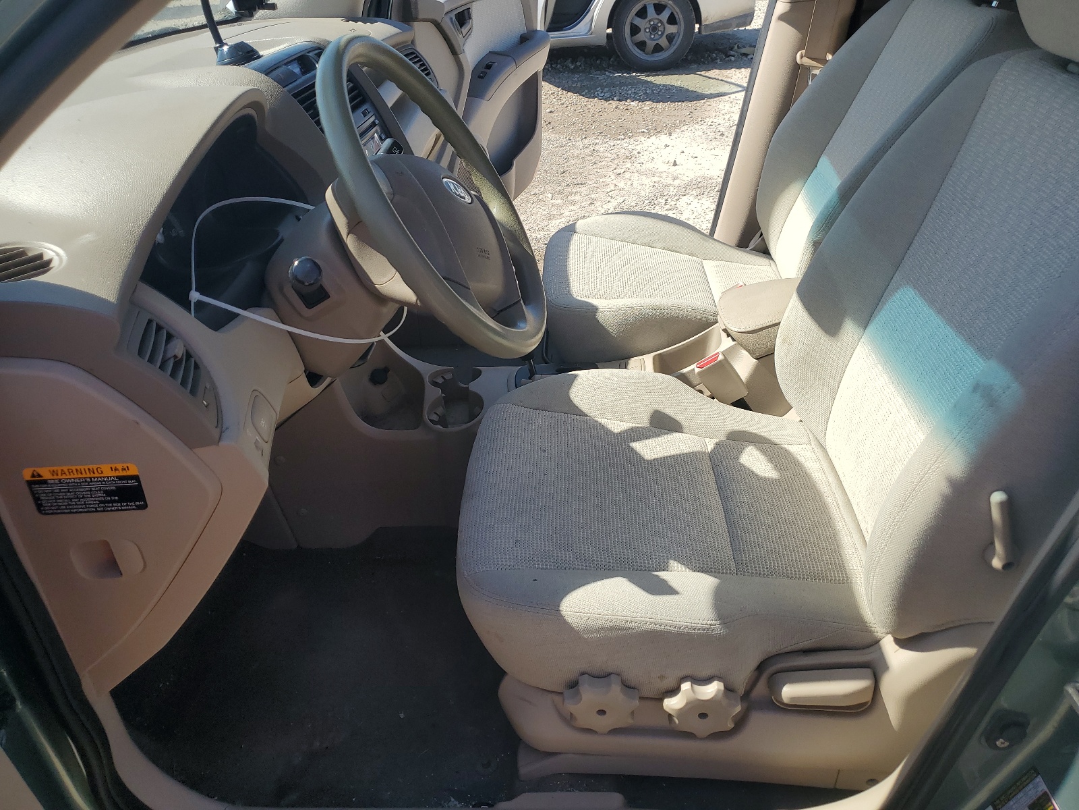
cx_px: 540
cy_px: 405
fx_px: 810
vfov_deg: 53.1
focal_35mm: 26
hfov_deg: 67.3
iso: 50
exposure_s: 1/1667
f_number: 1.5
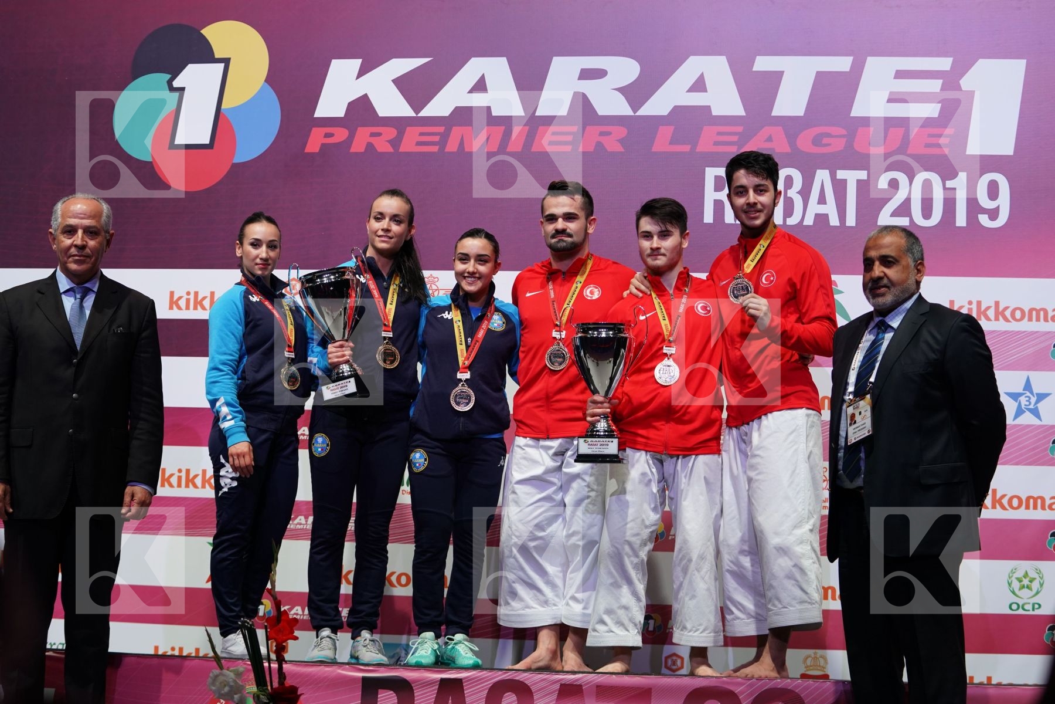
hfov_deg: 28.8
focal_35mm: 70
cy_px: 352
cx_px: 528
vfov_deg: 19.5
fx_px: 2051
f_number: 3.5
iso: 1000
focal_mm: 70
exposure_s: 1/250
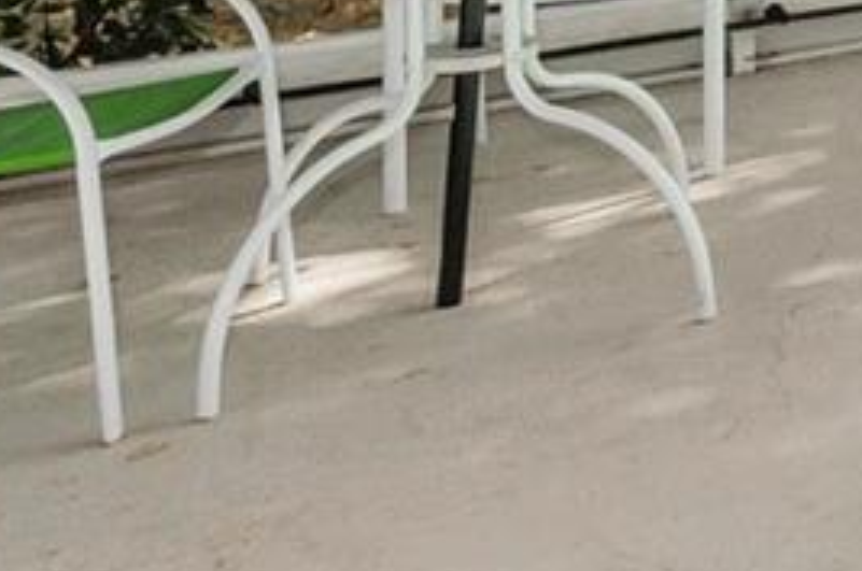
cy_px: -434
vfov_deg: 16.1
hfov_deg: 17.6
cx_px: 1814
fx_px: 1721
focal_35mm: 72
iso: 200
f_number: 13
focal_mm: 8
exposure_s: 1/200
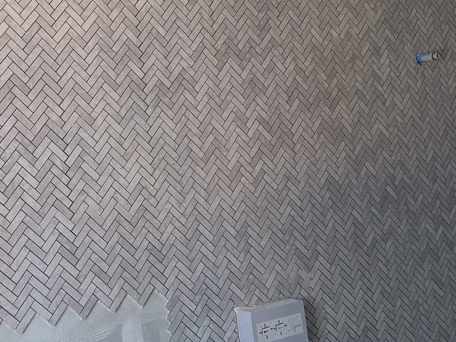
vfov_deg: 29.4
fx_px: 645
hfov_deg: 36.6
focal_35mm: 49
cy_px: 111
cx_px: 49
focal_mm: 5.54
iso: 200
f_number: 1.8
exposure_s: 1/50
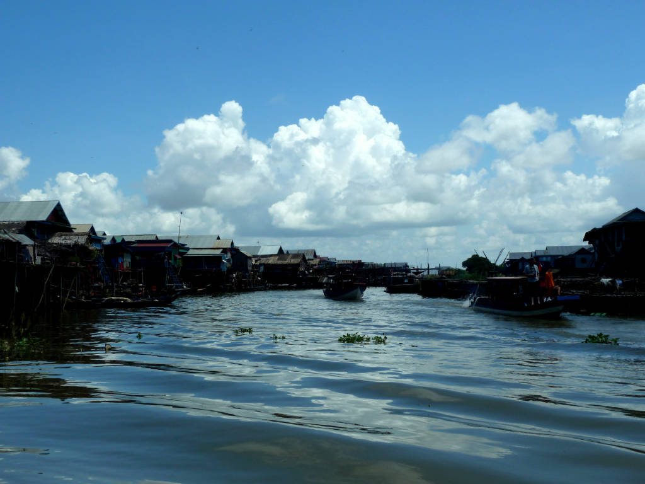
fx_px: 820
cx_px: 322
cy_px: 242
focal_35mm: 44
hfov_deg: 42.9
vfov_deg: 32.9
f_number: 5.6
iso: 80
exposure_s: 1/500
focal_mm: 7.3
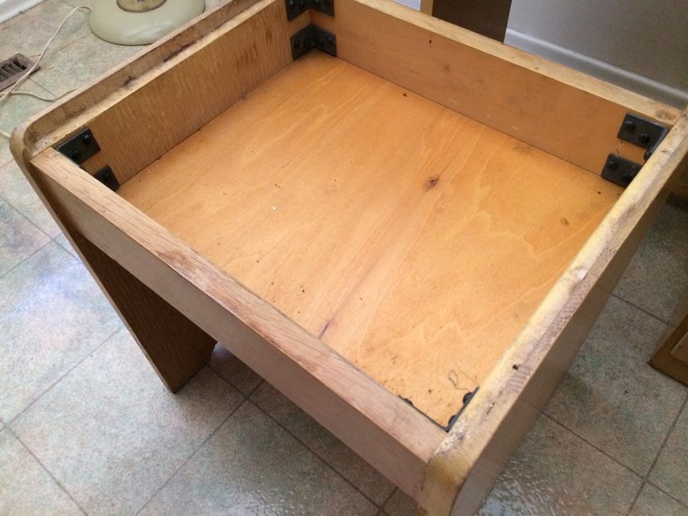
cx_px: 344
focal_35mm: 30
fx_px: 596
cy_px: 258
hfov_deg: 60.0
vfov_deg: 46.8
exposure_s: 1/30
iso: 200
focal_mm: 4.12
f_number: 2.2
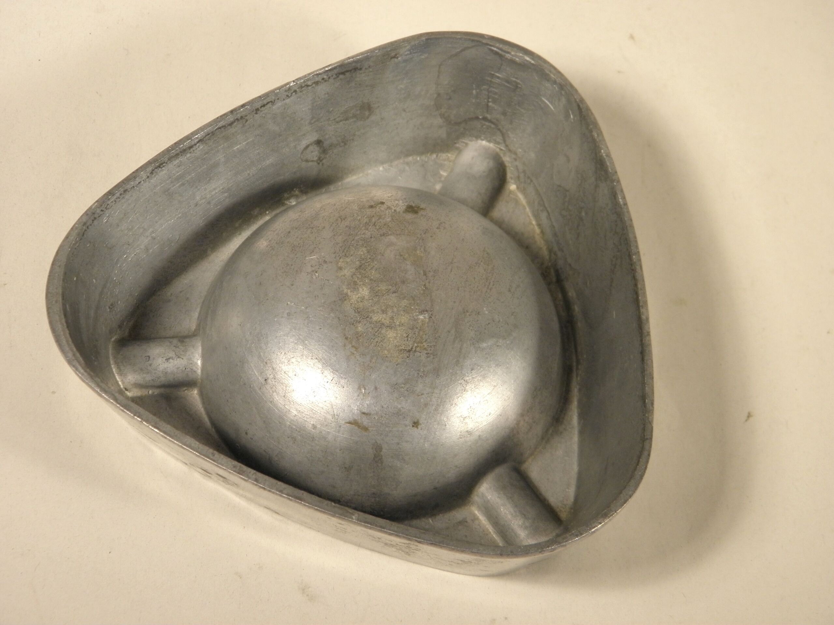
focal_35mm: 80
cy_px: 312
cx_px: 417
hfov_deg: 24.4
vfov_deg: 18.4
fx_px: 1927
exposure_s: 1/50
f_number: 4.4
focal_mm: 14.3
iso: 125
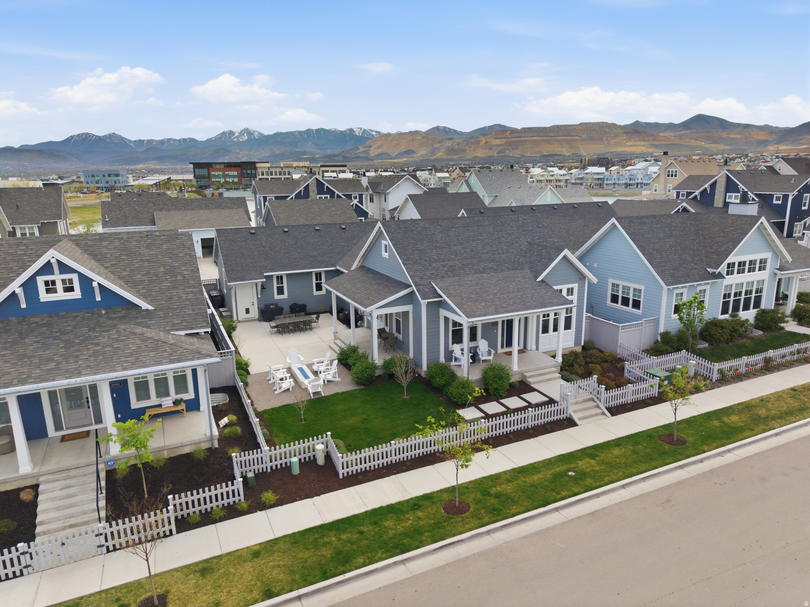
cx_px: 405
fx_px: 562
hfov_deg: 71.6
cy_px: 304
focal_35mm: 24
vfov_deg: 56.8
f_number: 1.8
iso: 290
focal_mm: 8.7
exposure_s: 1/5000
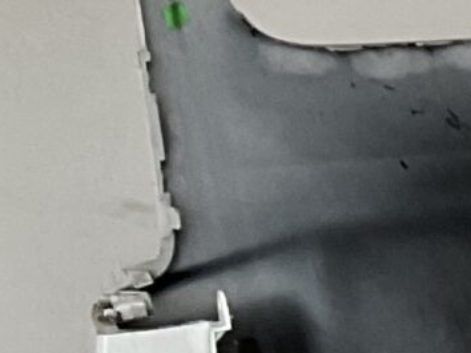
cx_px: 1655
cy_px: 725
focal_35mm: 210
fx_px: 2855
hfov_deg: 7.6
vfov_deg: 6.8
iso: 32
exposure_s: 1/100
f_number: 1.8
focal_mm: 3
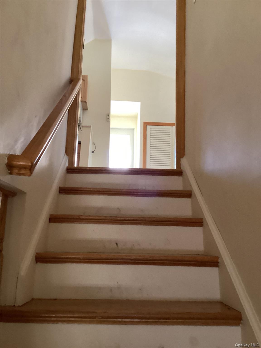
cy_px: 174
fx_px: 312
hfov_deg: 45.4
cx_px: 130
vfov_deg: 58.4
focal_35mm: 31
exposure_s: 1/60
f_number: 2.4
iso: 320
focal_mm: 3.3
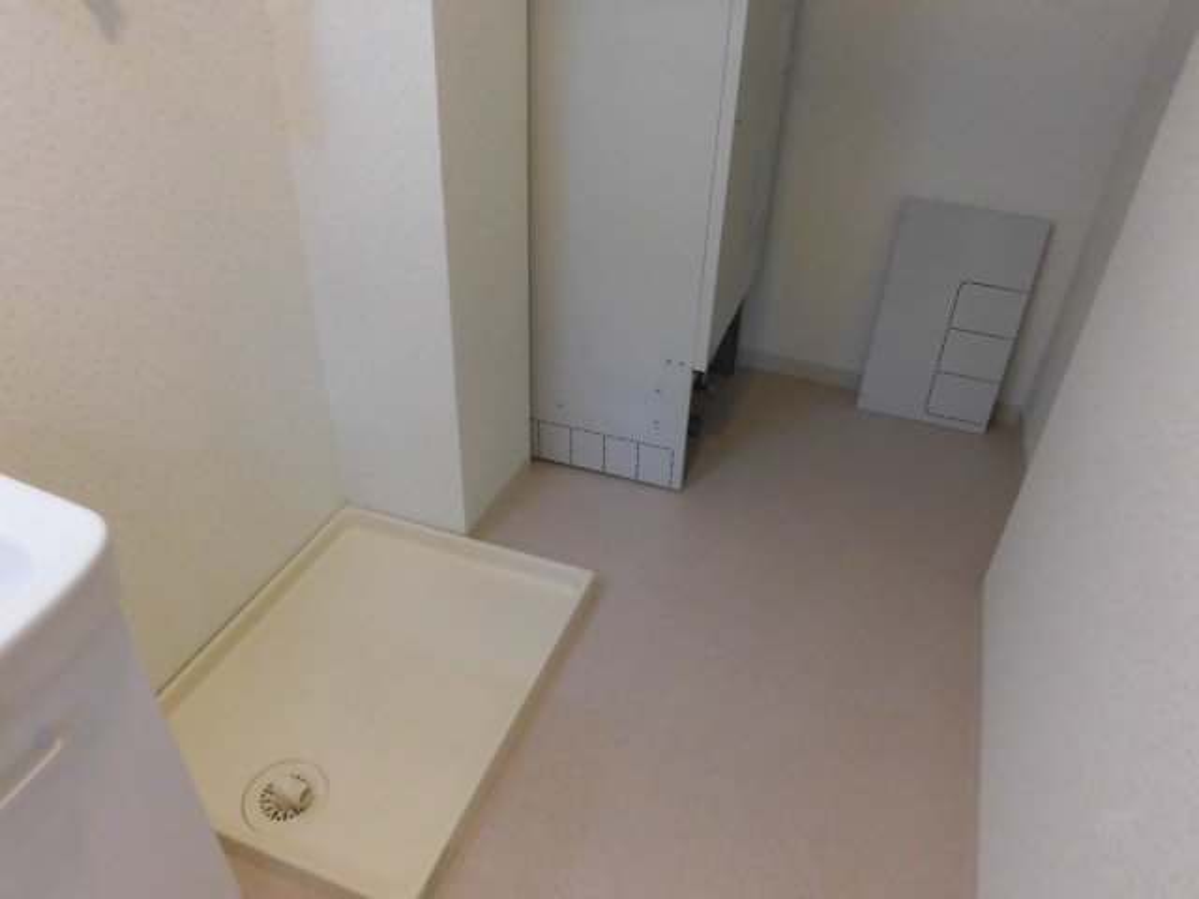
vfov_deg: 56.8
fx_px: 831
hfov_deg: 71.6
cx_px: 600
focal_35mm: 24
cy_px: 450
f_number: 3.1
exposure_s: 1/40
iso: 250
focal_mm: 4.3
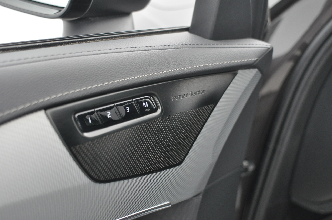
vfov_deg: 36.8
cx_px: 166
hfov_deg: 53.2
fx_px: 332
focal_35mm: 36
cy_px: 110
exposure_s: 1/30
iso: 1000
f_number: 2.8
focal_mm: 24
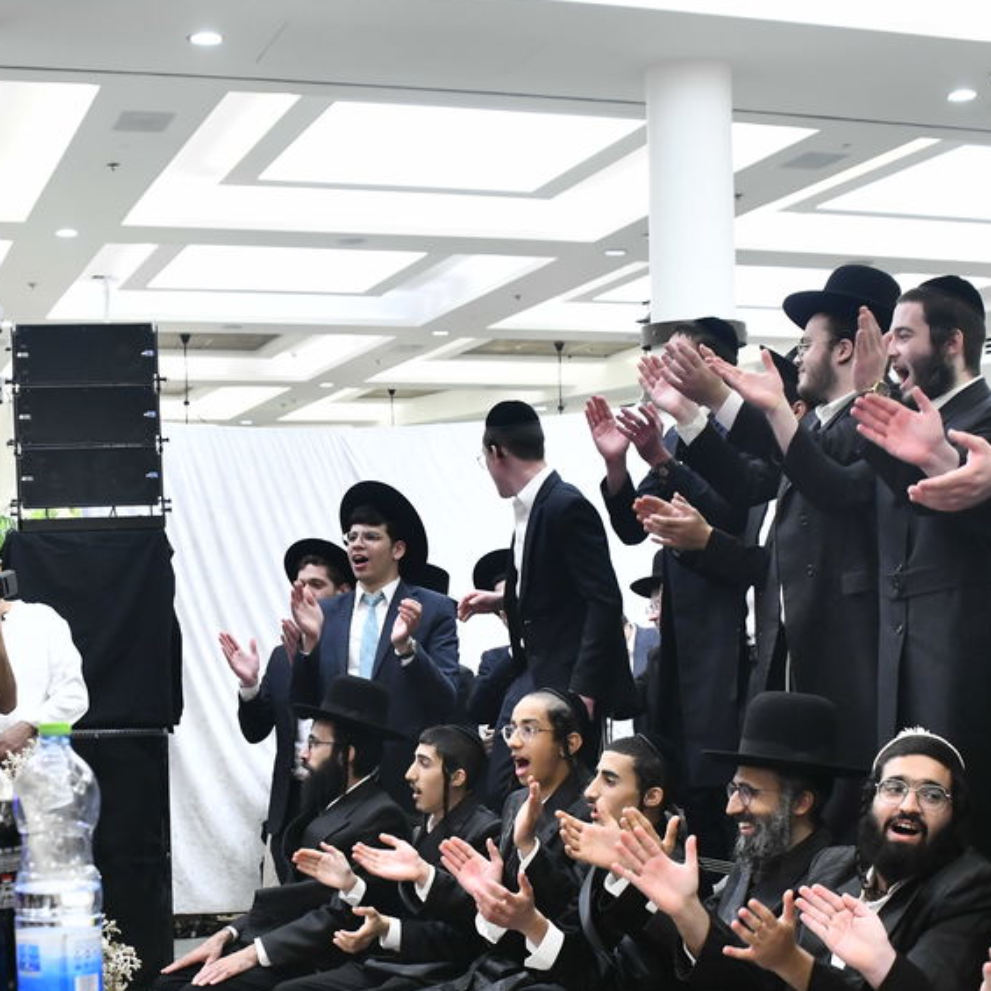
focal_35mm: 59
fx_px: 1911
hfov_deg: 28.9
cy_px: 681
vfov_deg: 28.8
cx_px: 361
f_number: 5
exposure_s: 1/160
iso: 1600
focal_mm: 28
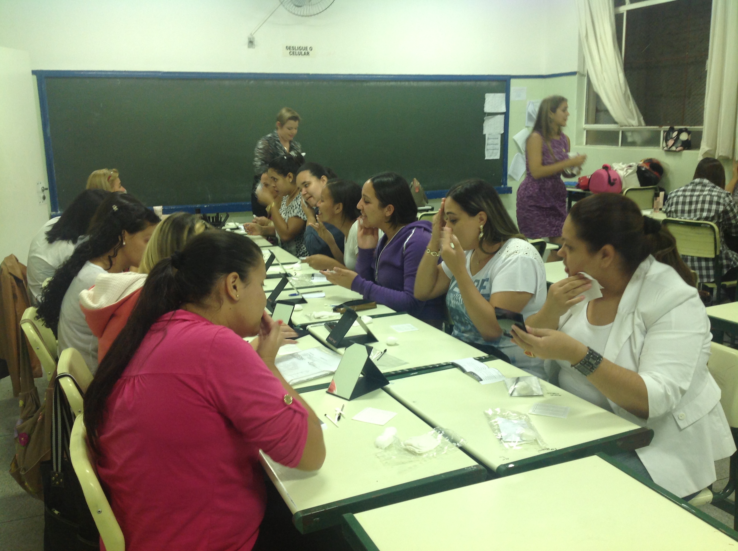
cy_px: 276
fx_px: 745
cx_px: 369
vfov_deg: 40.6
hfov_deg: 52.7
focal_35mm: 35
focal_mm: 4.28
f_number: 2.4
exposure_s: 1/15
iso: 80
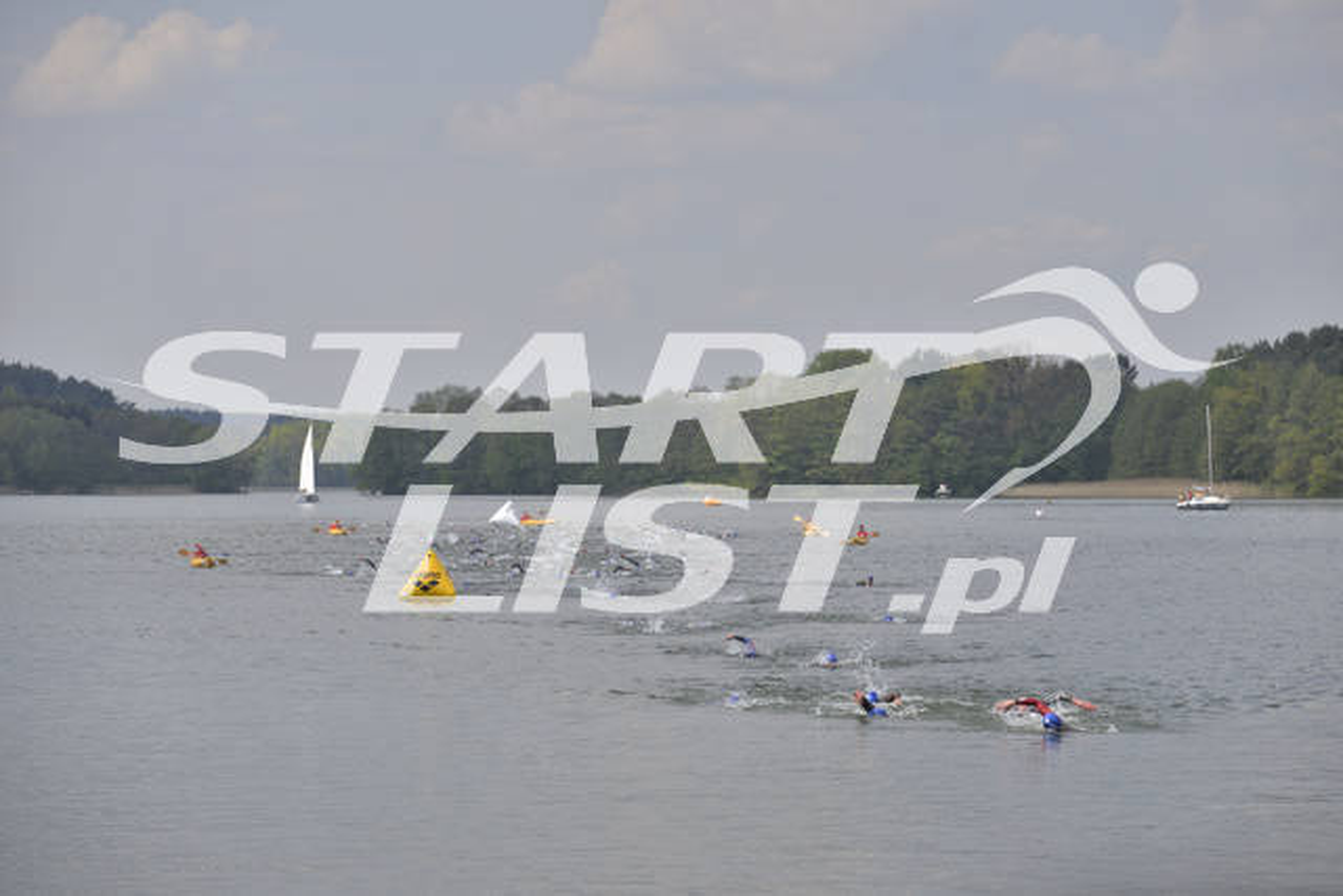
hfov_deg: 14.7
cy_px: 448
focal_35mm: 140
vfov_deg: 9.8
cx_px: 672
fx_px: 5224
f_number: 5.6
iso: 200
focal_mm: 140
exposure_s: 1/2500
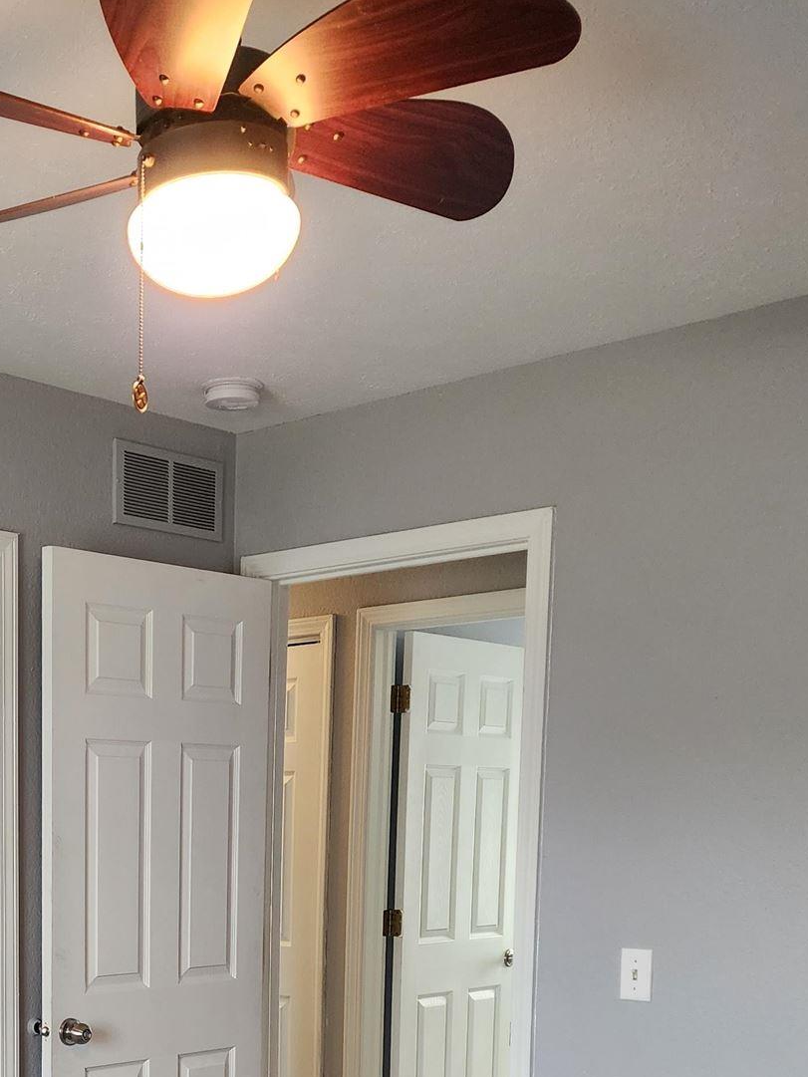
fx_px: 1525
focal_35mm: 49
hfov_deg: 28.4
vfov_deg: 36.3
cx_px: 64
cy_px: 987
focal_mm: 6.4
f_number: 1.8
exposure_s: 1/120
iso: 500
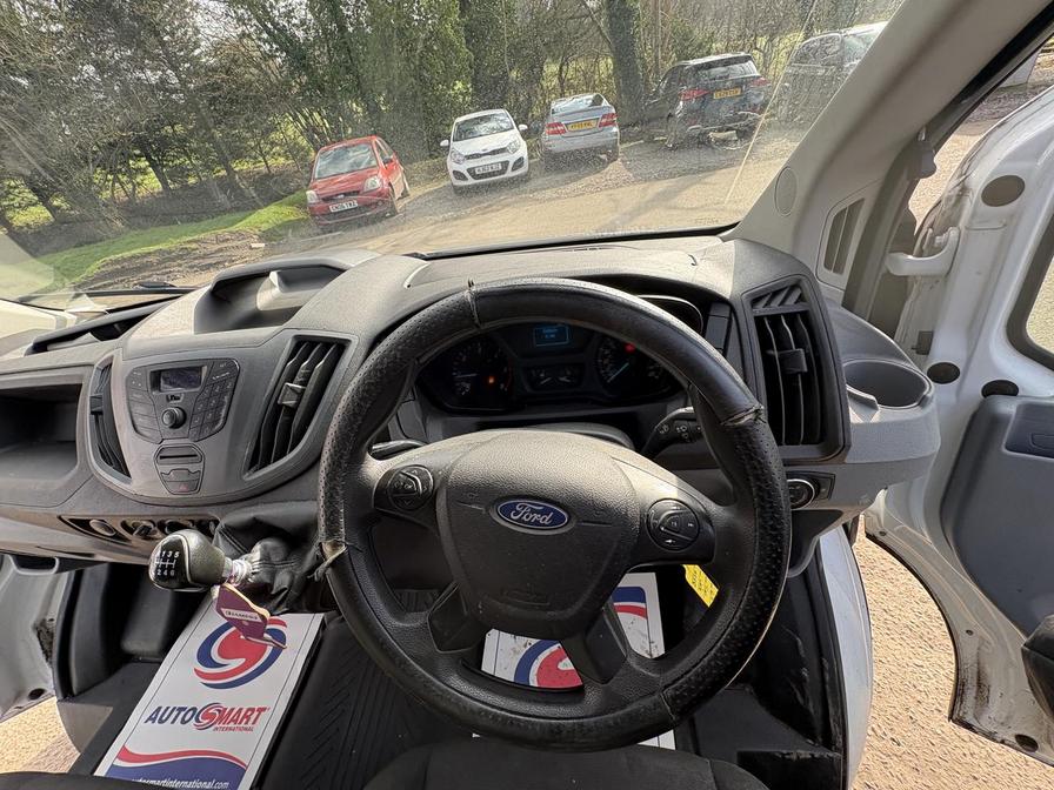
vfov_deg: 85.7
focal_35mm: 14
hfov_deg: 102.1
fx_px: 426
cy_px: 395
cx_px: 527
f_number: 2.2
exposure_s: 1/132
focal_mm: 2.22
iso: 50
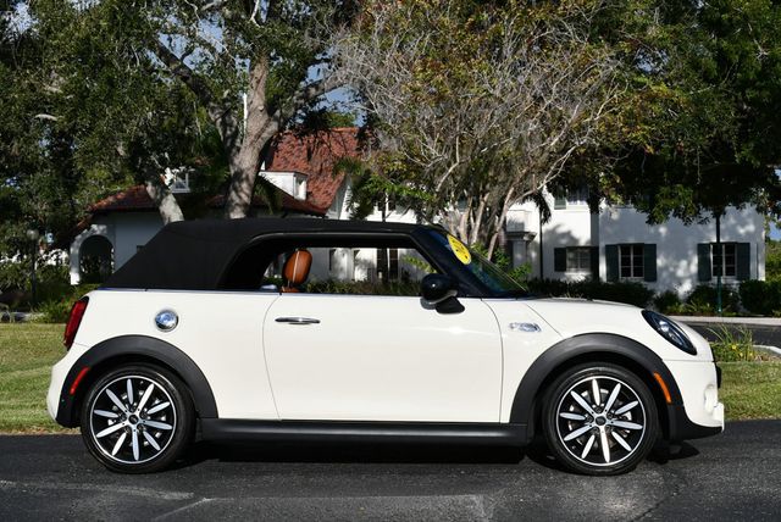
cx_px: 390
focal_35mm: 58
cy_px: 261
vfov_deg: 23.4
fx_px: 1259
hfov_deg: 34.5
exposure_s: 1/400
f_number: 10
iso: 100
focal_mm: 29
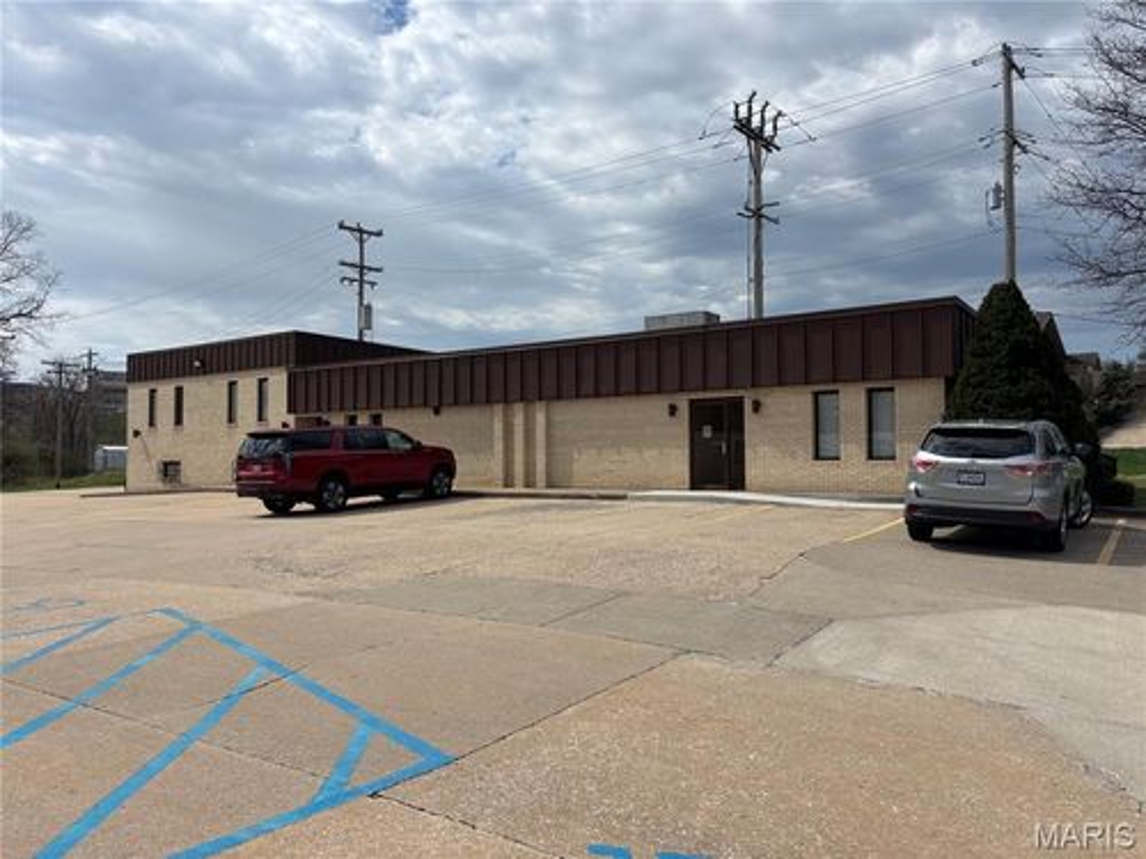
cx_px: 573
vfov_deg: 53.1
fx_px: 861
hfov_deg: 67.3
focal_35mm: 26
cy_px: 430
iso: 50
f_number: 1.6
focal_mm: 5.96
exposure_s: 1/7194
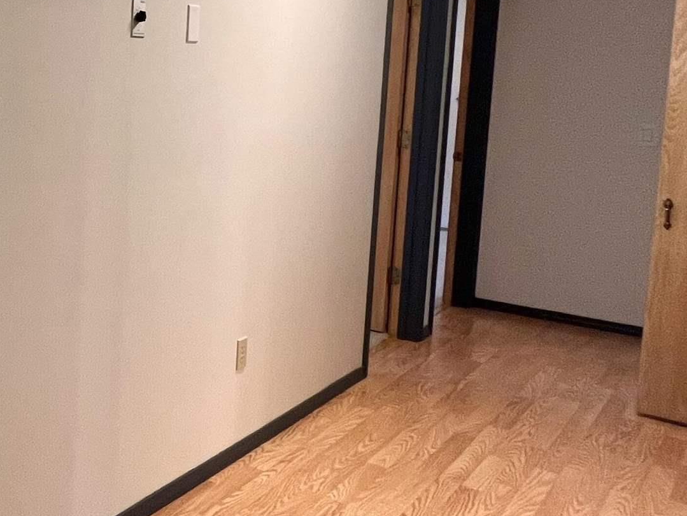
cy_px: 144
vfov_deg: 37.9
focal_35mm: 37
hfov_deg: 34.5
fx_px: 735
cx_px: -216
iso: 160
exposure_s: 1/60
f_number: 1.8
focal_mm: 1.57
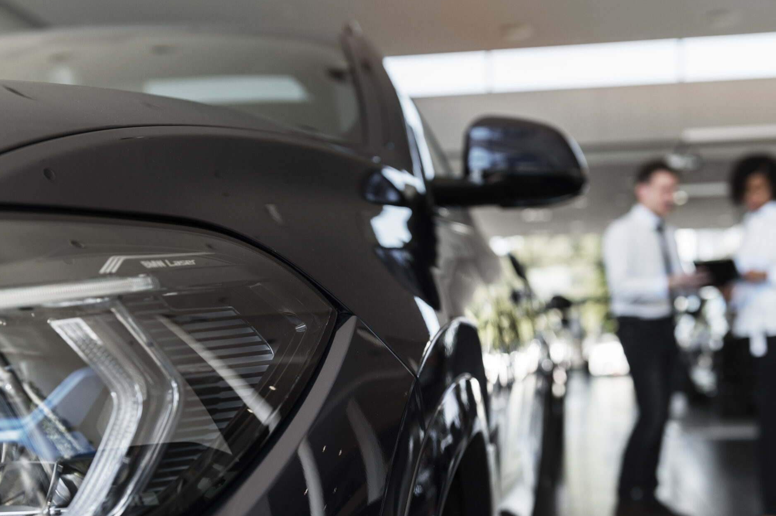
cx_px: 408
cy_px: 320
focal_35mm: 52
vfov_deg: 25.9
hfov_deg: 38.2
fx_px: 1120
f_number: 3.5
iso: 250
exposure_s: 1/250
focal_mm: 38
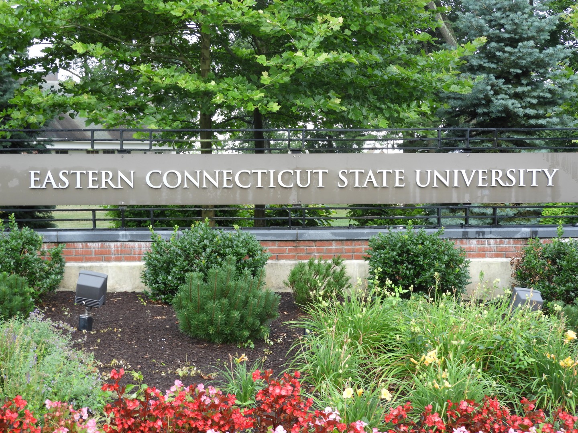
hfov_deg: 34.9
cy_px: 216
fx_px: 918
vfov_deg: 26.6
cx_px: 289
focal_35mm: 55
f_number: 4
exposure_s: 1/30
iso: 100
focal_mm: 9.9
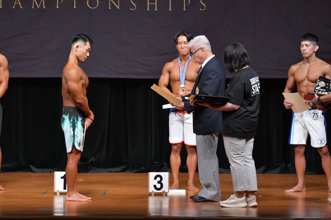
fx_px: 2206
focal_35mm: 240
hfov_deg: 8.6
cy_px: 110
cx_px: 166
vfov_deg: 5.7
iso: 5000
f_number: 5.6
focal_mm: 160
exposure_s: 1/400
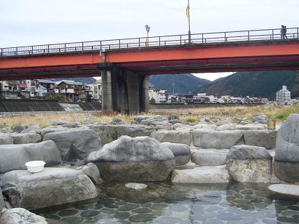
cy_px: 112
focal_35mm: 36
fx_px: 311
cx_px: 146
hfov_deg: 51.4
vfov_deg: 39.6
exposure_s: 1/80
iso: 80
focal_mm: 5.8
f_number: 5.6
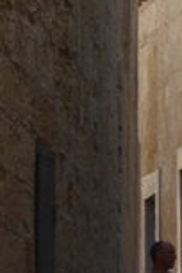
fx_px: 8341
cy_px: -219
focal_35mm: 1100
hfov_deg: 1.2
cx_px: 323
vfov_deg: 1.9
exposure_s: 1/80
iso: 125
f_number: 8
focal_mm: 50.5
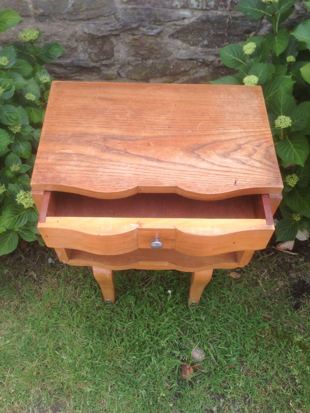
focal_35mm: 33
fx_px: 394
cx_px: 155
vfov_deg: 55.4
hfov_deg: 42.9
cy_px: 206
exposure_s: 1/384
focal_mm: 4.12
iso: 50
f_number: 2.4
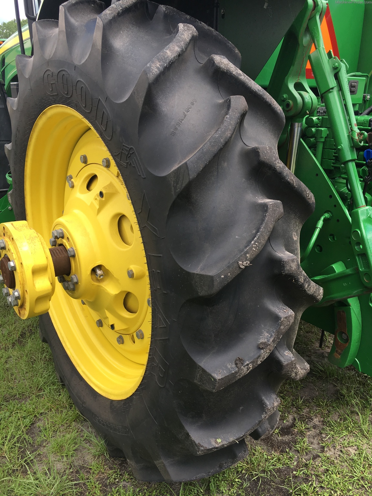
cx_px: 186
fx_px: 416
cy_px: 248
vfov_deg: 61.7
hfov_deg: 48.2
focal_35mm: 29
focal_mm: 4.15
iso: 25
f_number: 2.2
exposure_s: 1/425
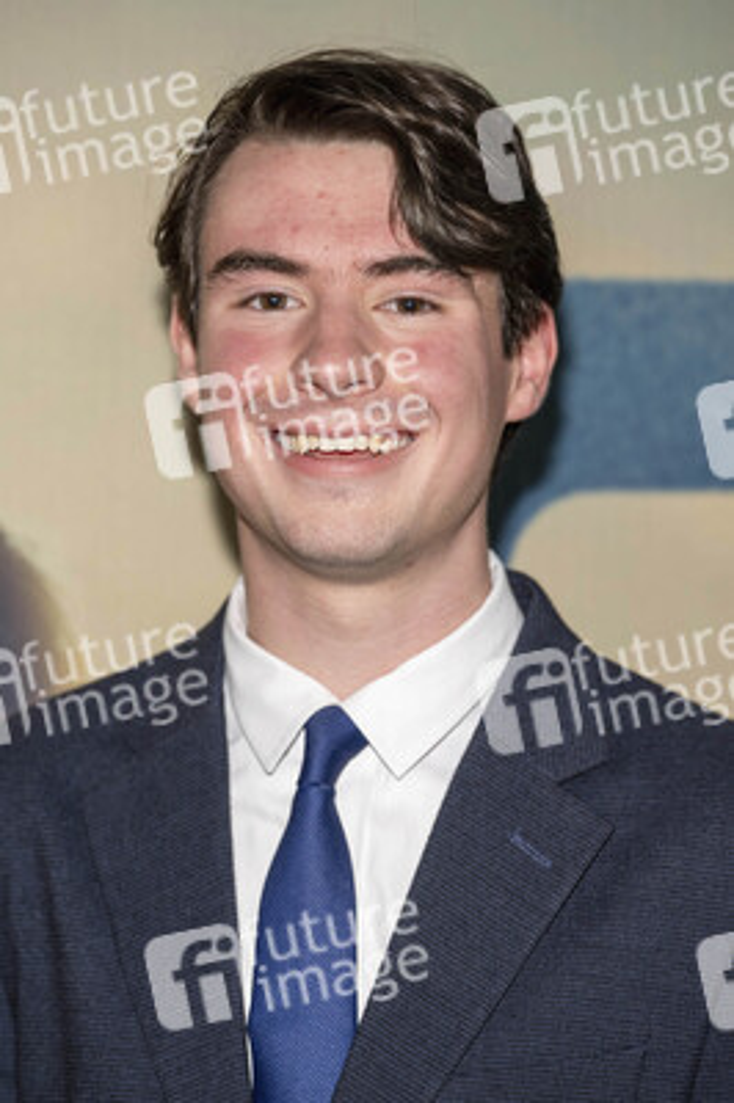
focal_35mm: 150
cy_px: 552
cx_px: 367
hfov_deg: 9.1
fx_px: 4595
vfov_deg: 13.7
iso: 800
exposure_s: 1/200
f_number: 4.5
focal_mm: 150
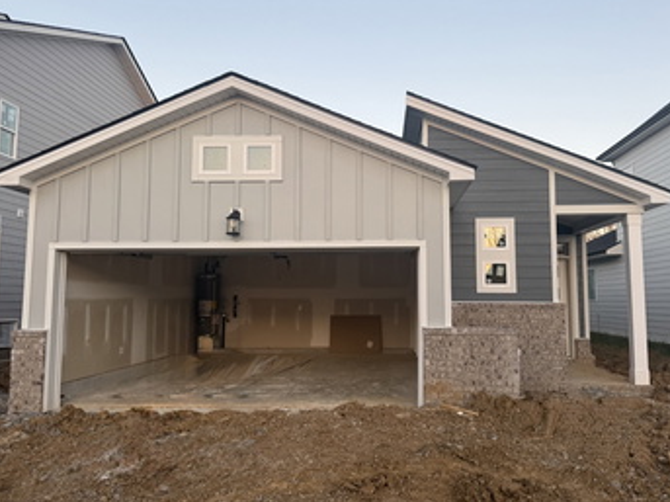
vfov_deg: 49.7
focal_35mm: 28
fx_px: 542
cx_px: 357
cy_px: 248
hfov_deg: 63.4
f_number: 1.78
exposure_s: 1/297
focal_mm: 6.76
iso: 80
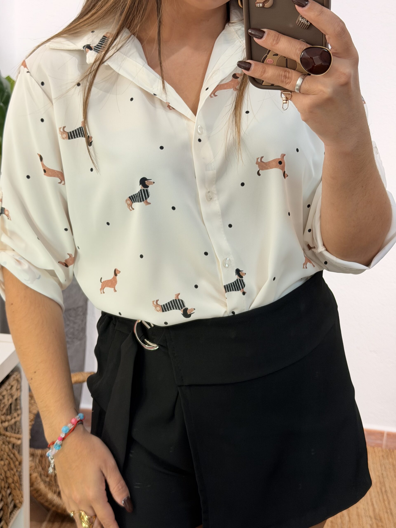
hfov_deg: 30.3
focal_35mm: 48
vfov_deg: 39.7
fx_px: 732
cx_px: 198
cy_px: 264
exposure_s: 1/100
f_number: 1.78
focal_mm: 6.76
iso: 64
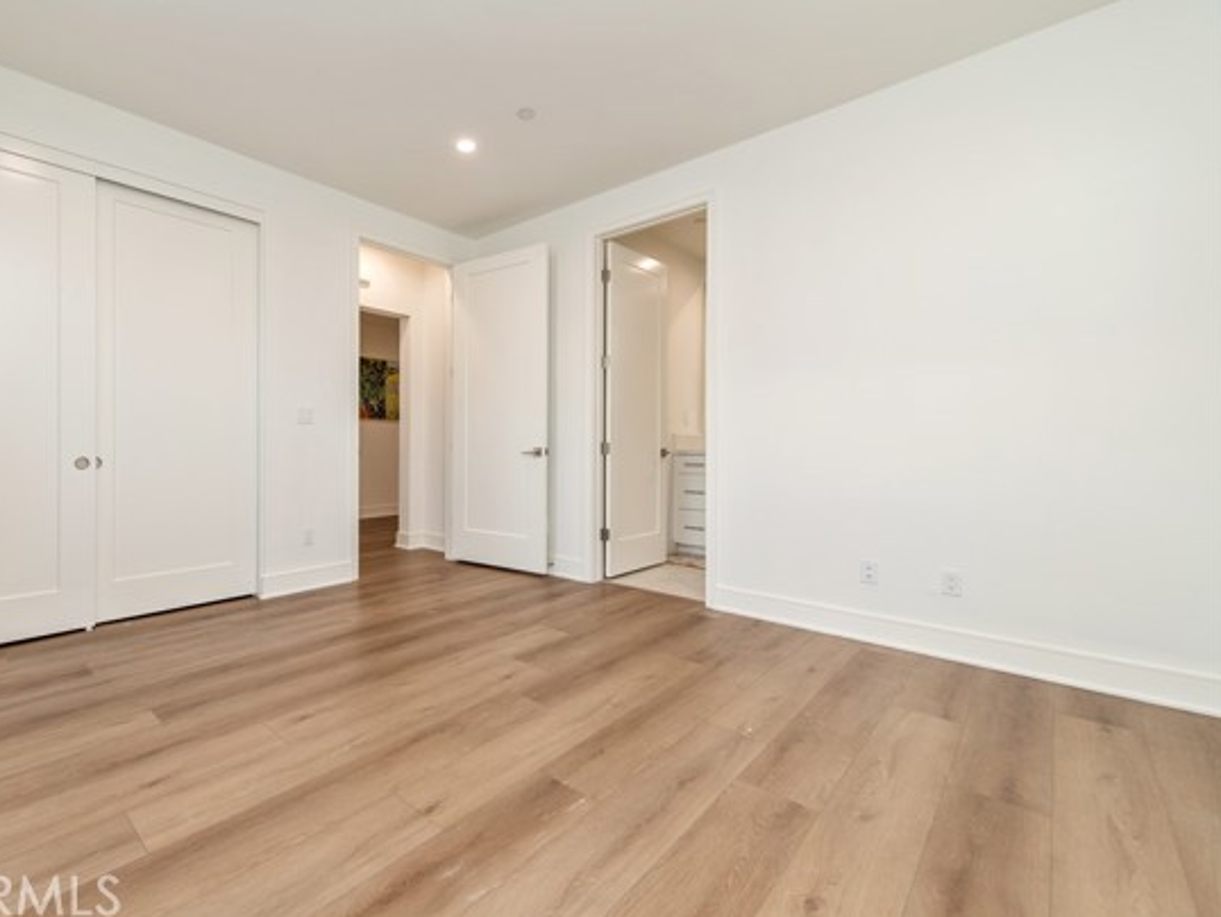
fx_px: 565
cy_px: 445
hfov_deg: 93.4
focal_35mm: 16
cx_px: 497
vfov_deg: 78.1
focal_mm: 14
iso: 360
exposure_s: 1/60
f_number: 4
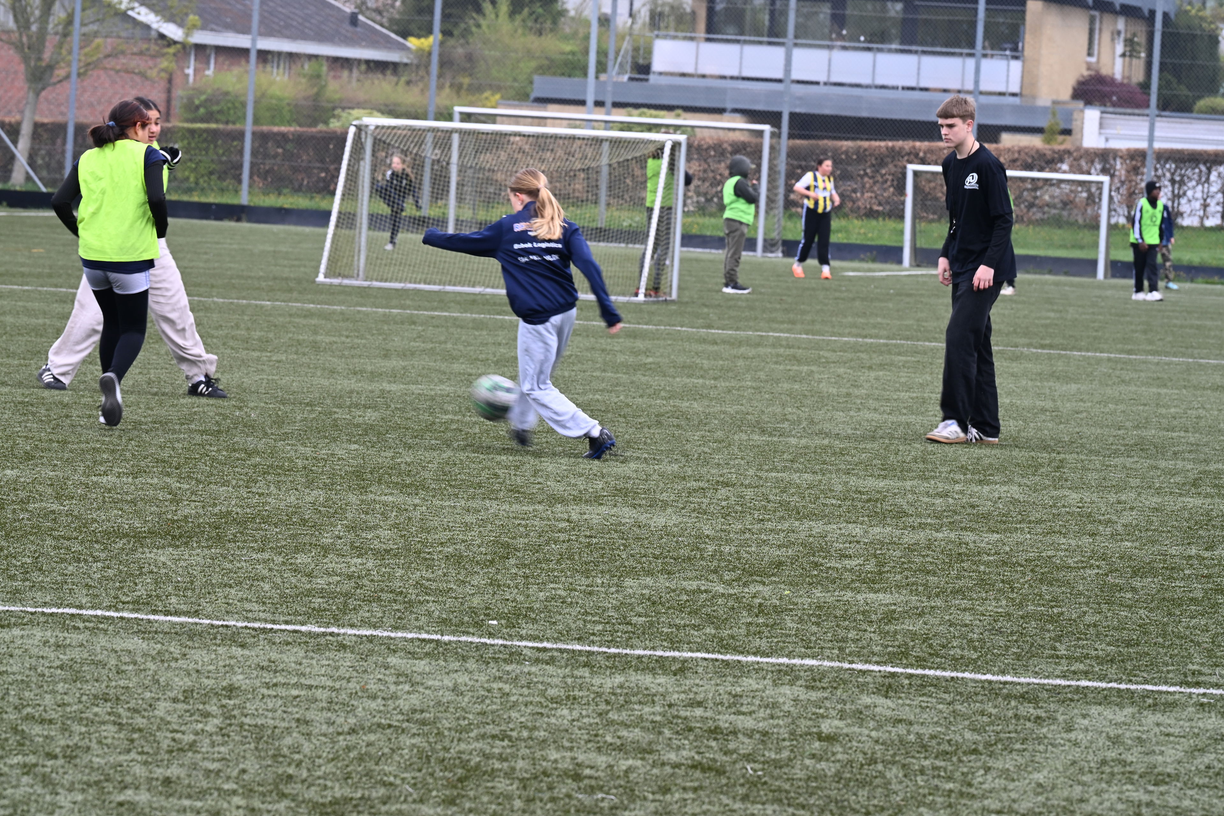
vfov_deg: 6.9
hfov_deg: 10.3
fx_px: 6799
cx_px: 612
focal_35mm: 200
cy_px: 408
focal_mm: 200
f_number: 11
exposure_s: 1/125
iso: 560
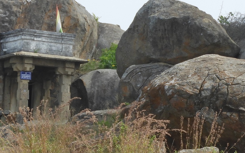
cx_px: 136
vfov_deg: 4.2
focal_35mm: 314
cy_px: 133
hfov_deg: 6.7
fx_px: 2097
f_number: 5
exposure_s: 1/500
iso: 100
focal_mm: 22.4
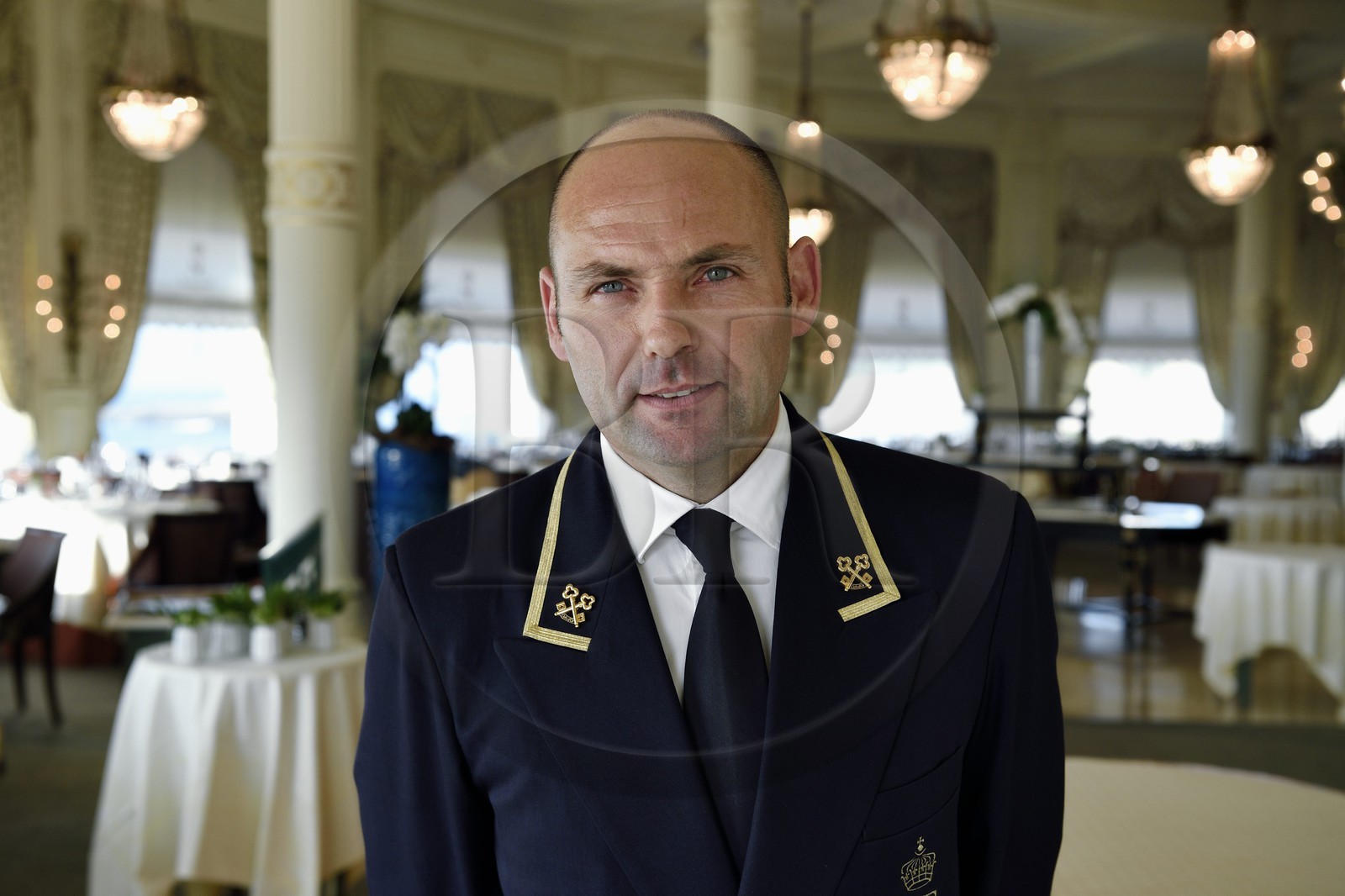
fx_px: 1718
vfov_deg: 29.2
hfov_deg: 42.8
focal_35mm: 46
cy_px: 448
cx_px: 672
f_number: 5
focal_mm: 46
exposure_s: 1/250
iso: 400
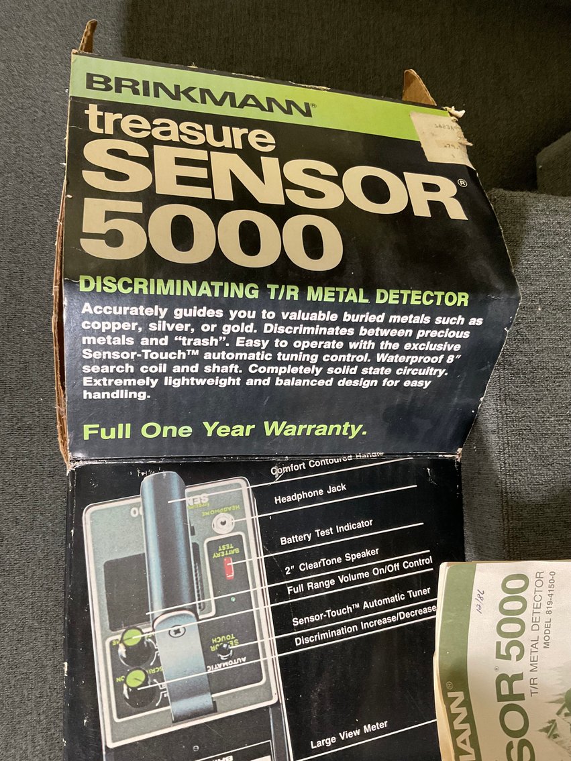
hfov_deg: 48.2
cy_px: 380
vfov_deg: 61.7
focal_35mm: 29
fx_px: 638
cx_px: 286
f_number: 1.8
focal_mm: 3
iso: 250
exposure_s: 1/60
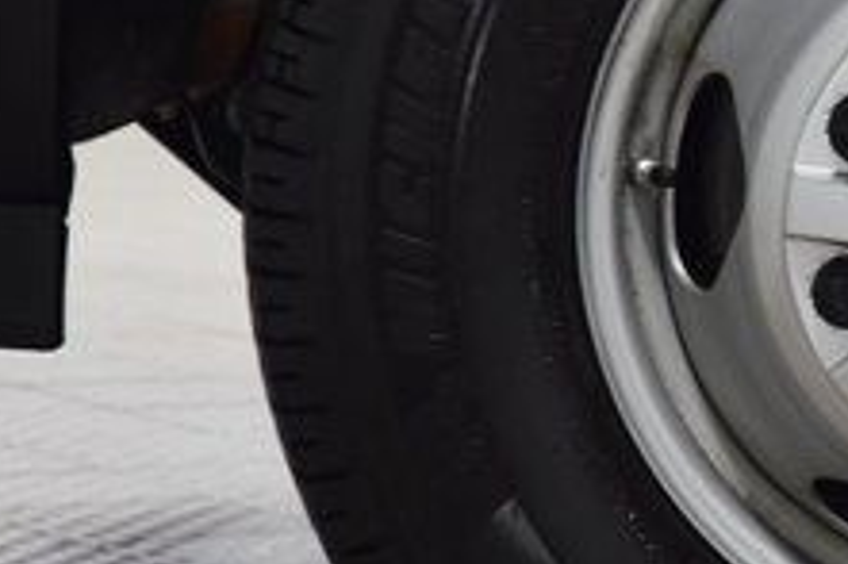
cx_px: 1044
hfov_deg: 8.5
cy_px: 163
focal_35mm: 239
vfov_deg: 5.7
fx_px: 5636
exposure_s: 1/60
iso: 1600
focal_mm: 55
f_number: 5
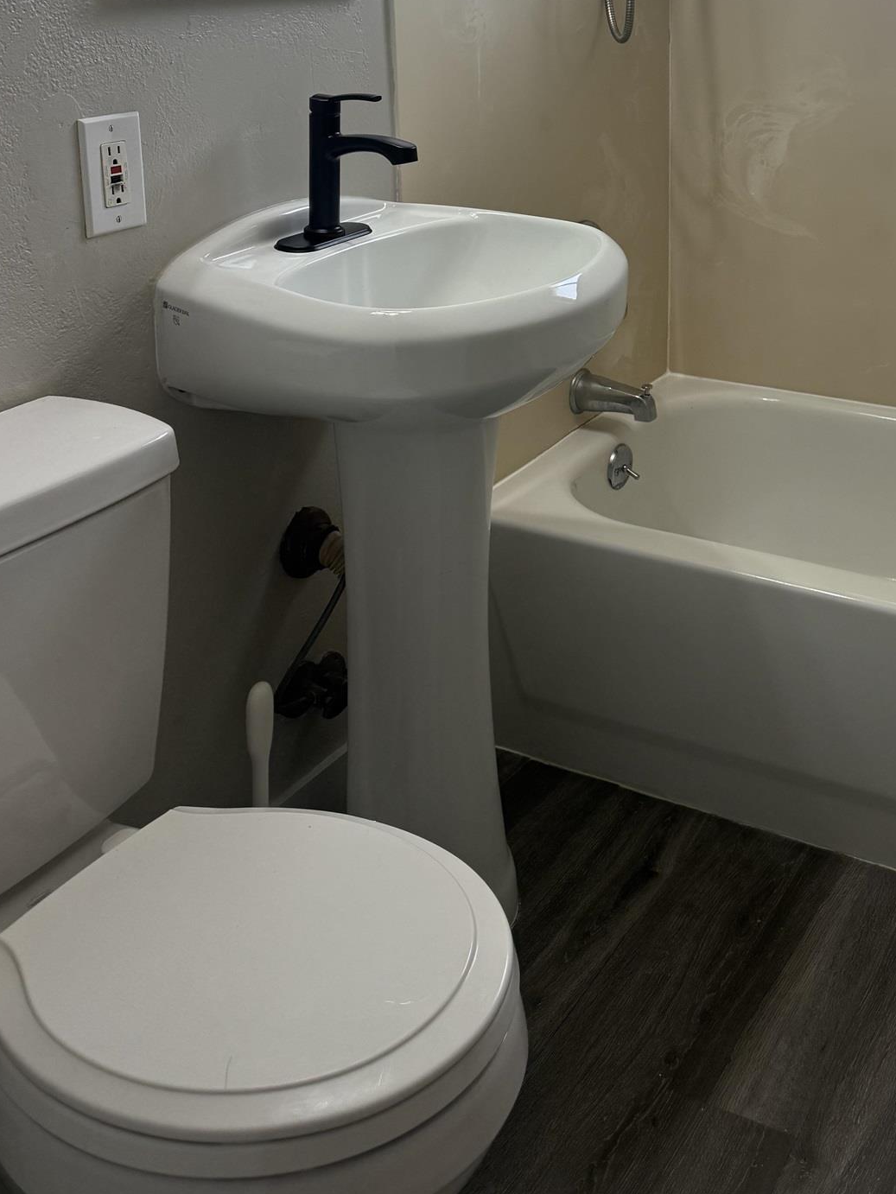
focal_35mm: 40
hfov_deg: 35.1
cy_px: 215
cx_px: 680
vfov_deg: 44.2
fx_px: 1380
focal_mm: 6.76
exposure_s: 1/232
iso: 160
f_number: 1.78
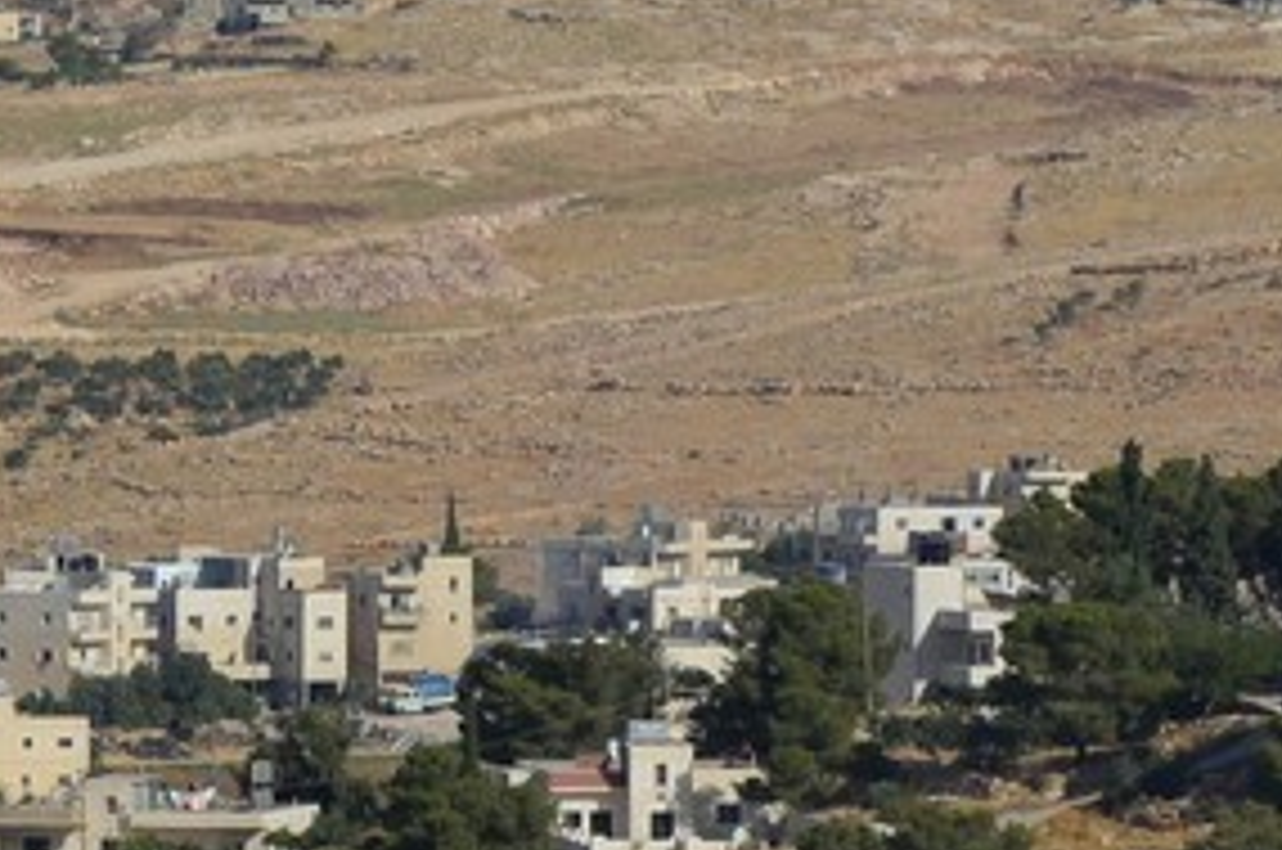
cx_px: -1921
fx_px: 26947
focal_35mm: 758
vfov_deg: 1.8
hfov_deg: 2.7
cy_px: 252
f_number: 9
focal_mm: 135
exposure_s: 1/800
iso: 200
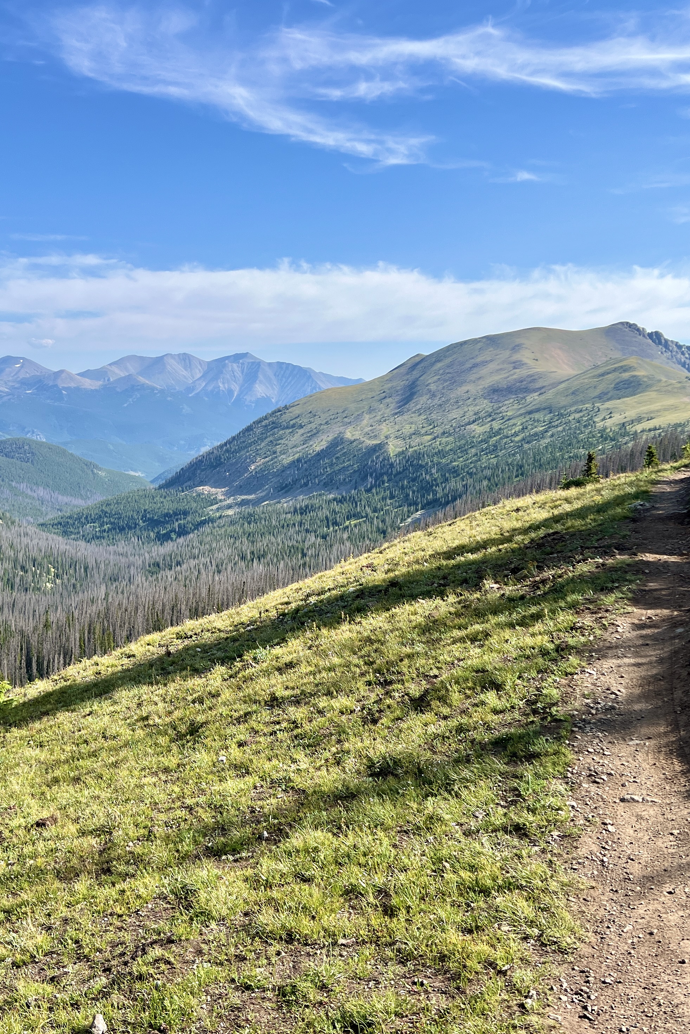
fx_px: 1064
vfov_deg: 51.9
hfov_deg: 35.9
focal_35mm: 37
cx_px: 298
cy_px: 505
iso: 50
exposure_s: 1/3704
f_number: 1.5
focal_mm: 5.7
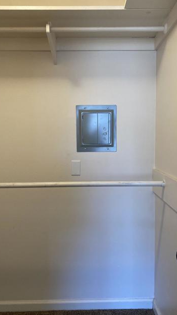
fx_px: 242
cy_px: 159
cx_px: 98
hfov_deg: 40.2
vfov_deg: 66.0
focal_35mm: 29
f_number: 1.8
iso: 125
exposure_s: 1/60
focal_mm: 4.25
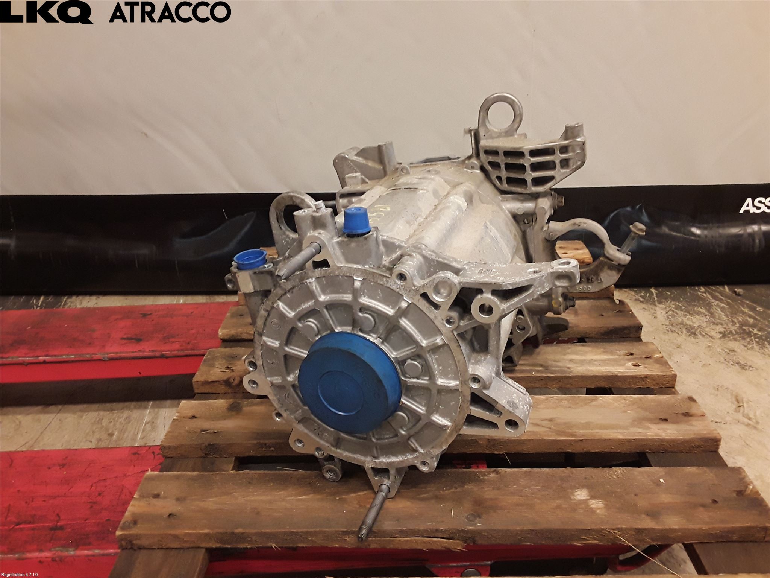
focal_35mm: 28
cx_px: 385
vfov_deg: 49.7
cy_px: 289
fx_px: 623
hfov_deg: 63.4
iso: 125
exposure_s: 1/50
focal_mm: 2.91
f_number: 1.9
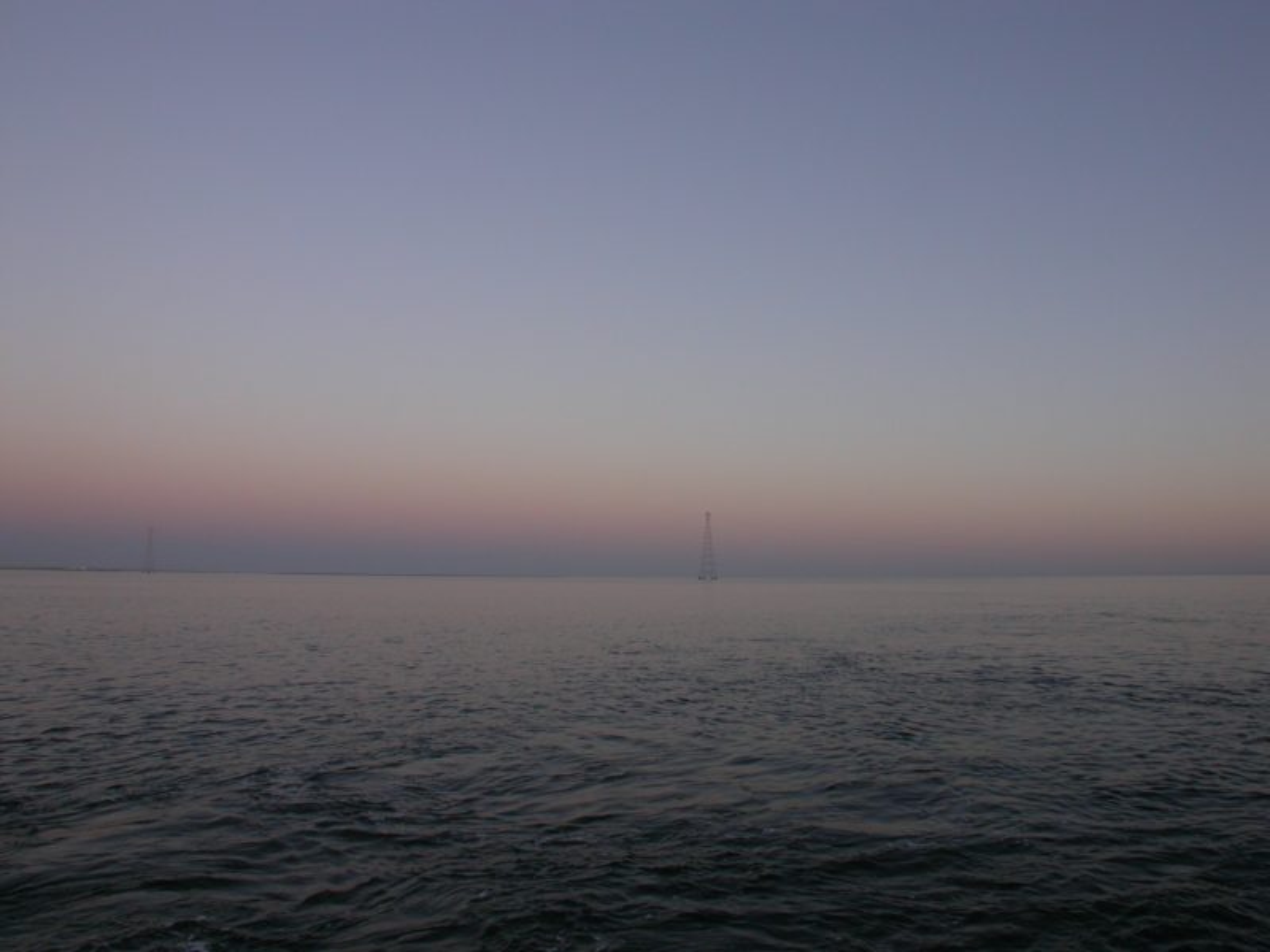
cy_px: 476
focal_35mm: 38
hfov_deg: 49.0
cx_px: 635
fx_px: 1394
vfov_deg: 37.7
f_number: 4.7
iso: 100
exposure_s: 1/58.7
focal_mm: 7.85
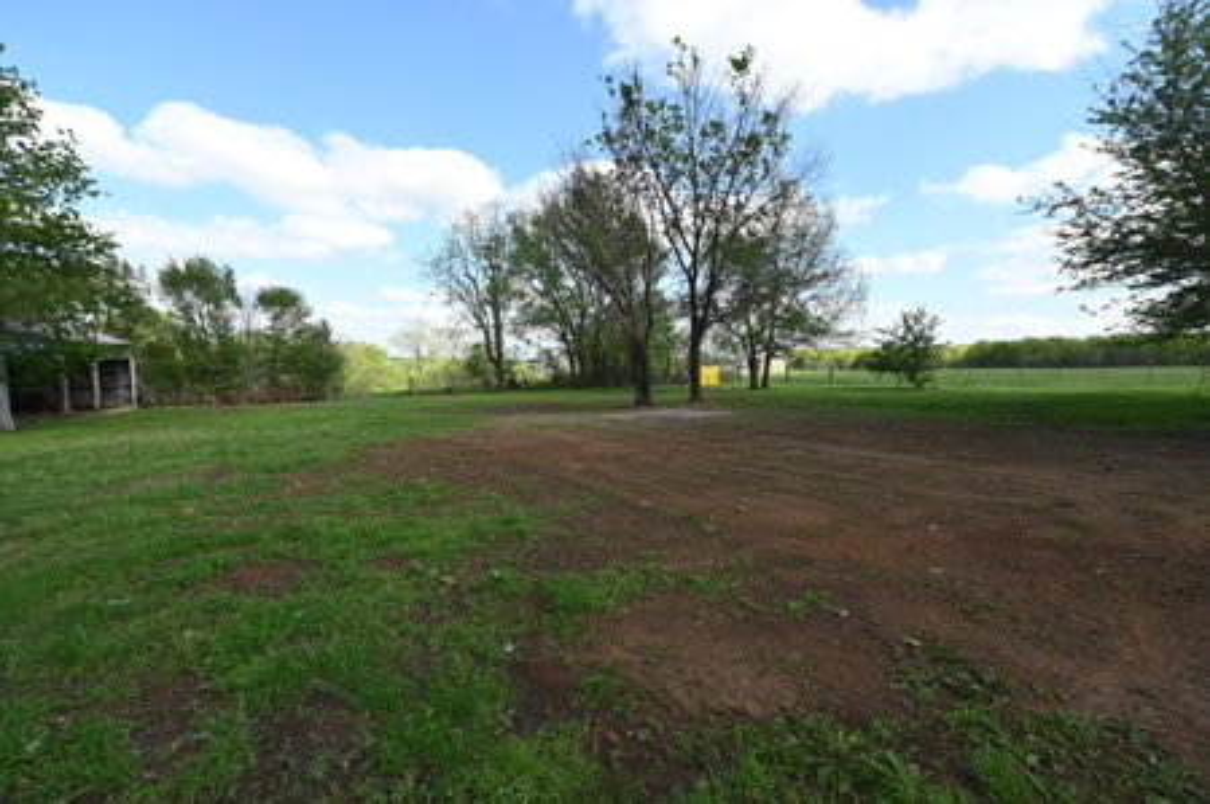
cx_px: 605
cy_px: 402
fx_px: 470
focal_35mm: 14
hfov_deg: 104.3
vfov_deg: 81.1
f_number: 5.6
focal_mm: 14
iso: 100
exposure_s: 1/250
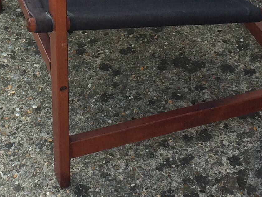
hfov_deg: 17.5
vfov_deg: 12.7
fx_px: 848
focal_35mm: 112
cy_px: -71
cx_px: 65
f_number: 2.2
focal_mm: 4.15
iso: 32
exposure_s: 1/427
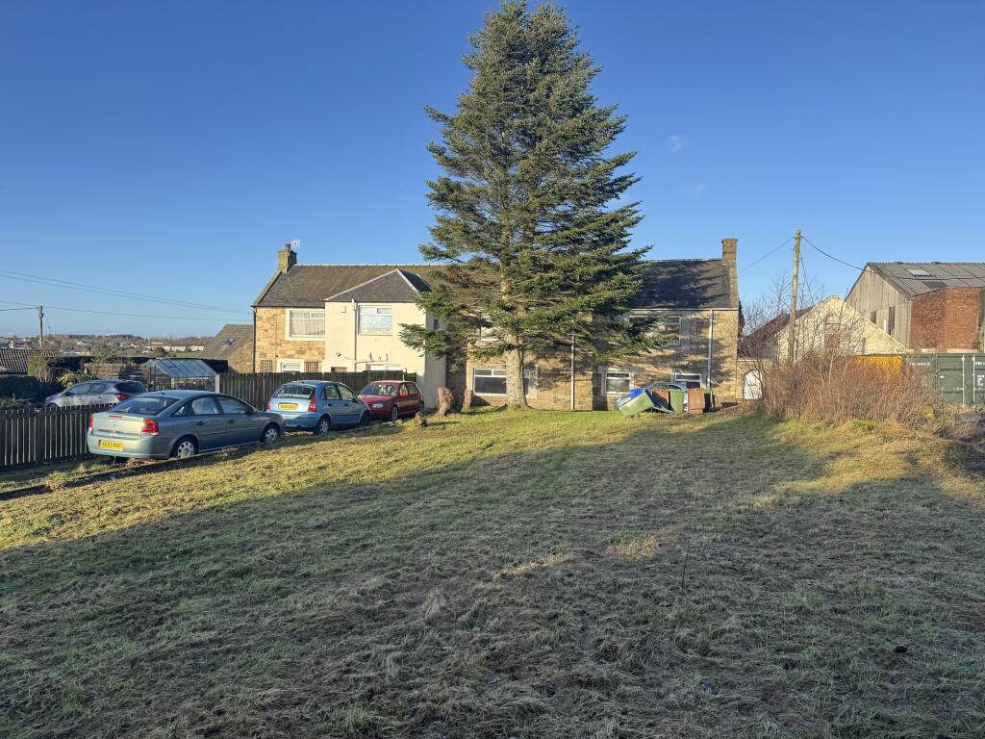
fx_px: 683
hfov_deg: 71.6
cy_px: 370
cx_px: 492
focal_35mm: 24
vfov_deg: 56.8
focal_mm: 6.76
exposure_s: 1/1026
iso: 80
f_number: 1.78
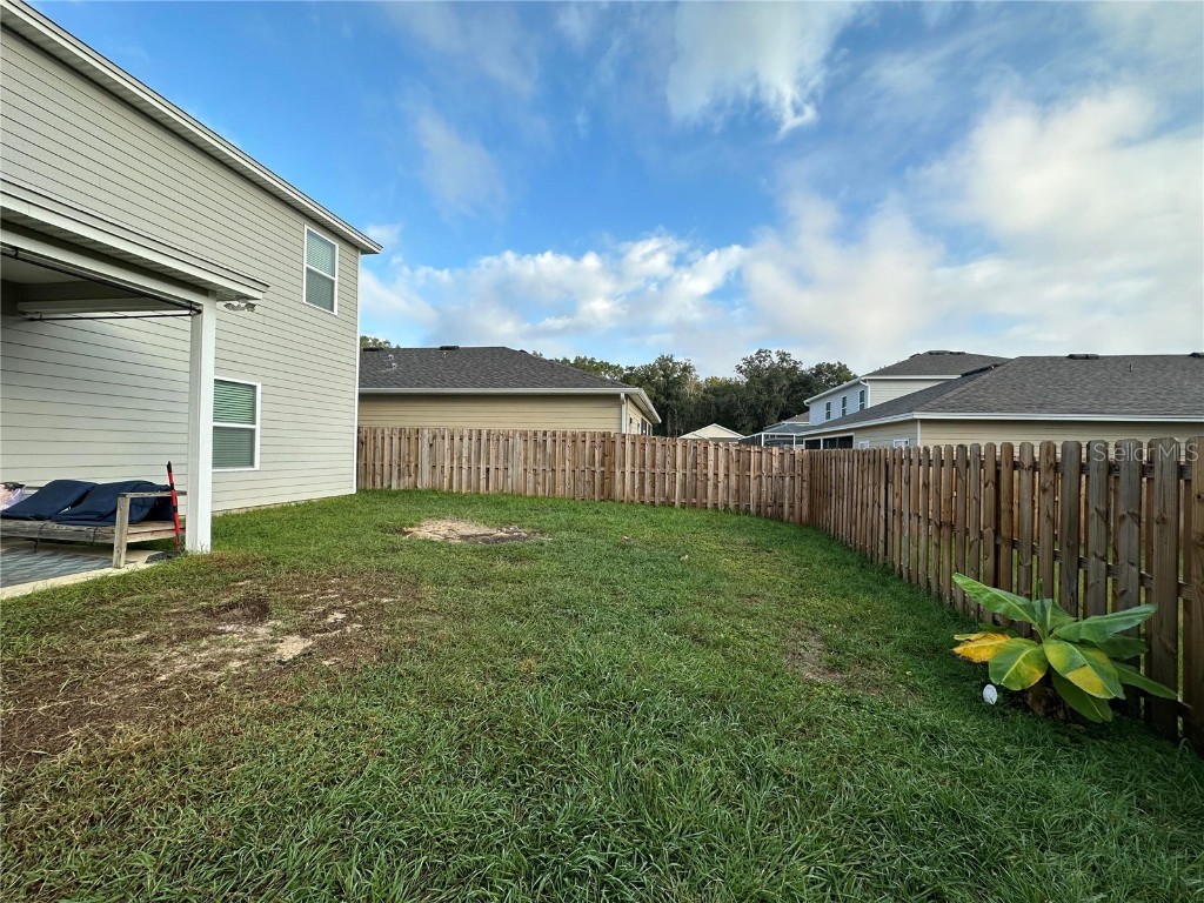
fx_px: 487
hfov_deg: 102.1
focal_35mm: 14
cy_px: 452
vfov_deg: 85.7
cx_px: 602
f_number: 2.2
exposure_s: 1/812
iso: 40
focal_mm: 2.22
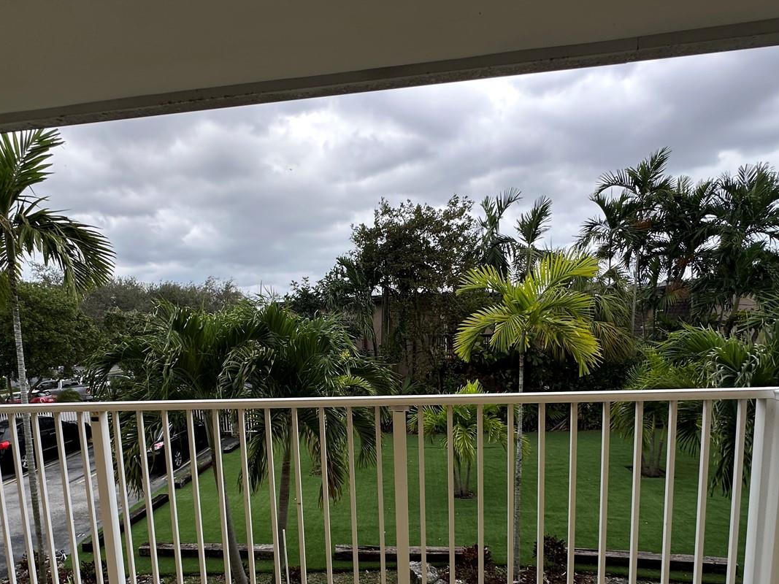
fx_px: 473
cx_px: 344
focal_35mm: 21
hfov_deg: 78.7
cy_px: 397
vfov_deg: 61.6
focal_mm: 2.22
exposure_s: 1/99
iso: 50
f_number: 2.2
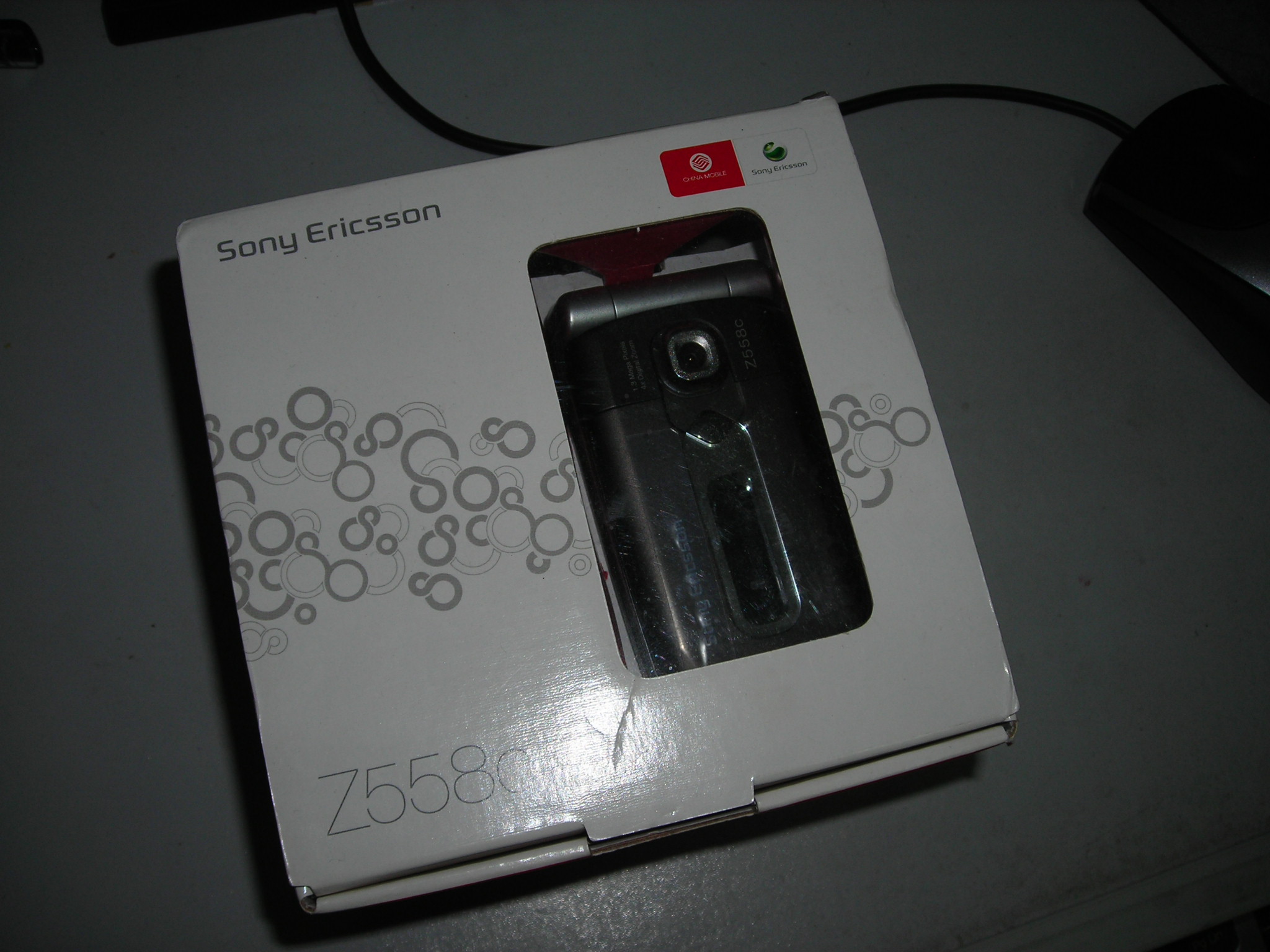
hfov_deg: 49.0
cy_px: 476
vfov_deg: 37.7
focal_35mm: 38
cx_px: 635
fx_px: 1394
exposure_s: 1/60.1
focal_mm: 6.3
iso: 50
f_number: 3.2
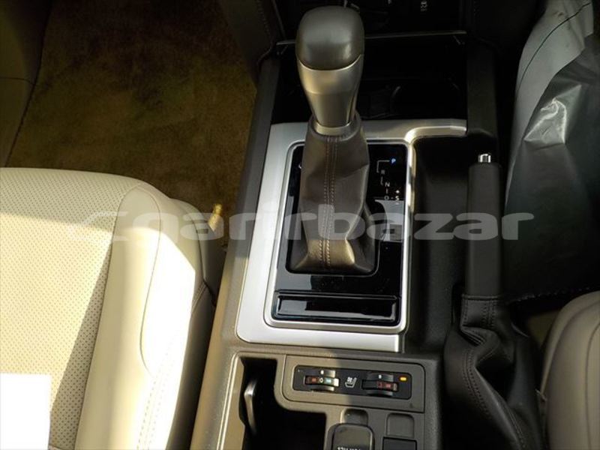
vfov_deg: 46.8
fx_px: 520
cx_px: 300
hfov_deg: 60.0
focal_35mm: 30
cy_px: 225
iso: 125
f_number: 3.3
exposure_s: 1/200
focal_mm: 4.1
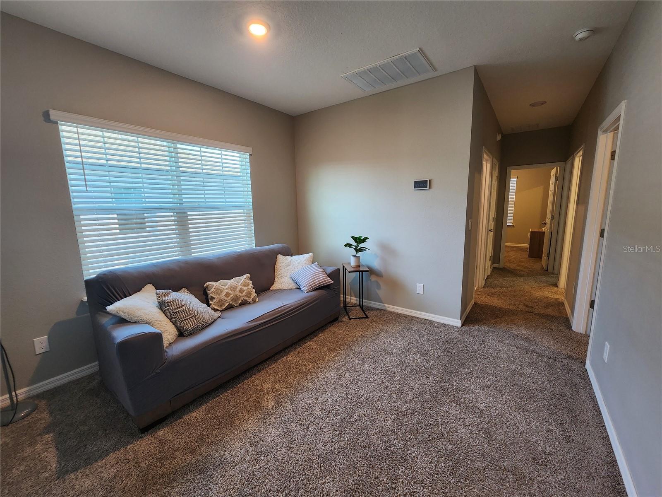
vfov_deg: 89.9
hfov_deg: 106.2
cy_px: 248
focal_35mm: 13
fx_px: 249
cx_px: 331
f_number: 2.2
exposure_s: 1/60
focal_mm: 2.2
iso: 200
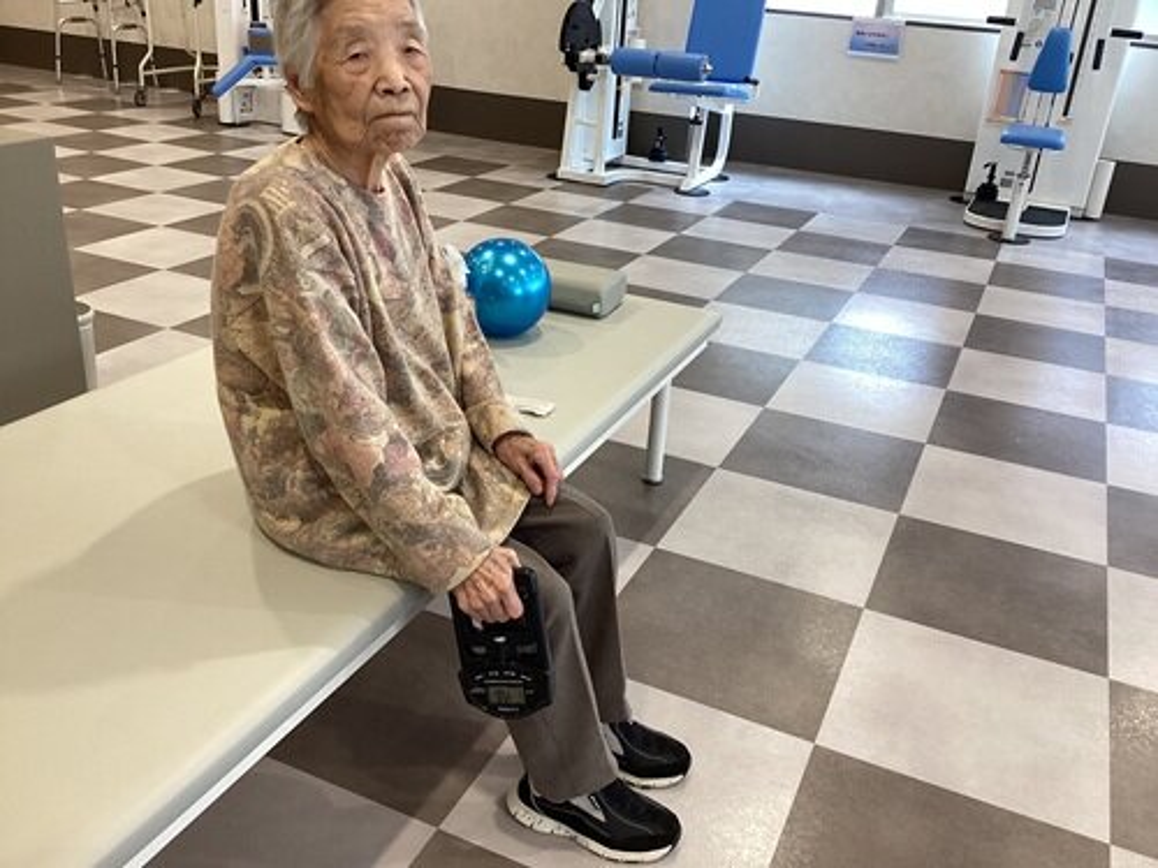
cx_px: 579
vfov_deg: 45.4
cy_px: 434
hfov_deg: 58.4
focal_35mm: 31
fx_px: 1037
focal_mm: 3.3
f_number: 2.4
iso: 80
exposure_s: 1/60
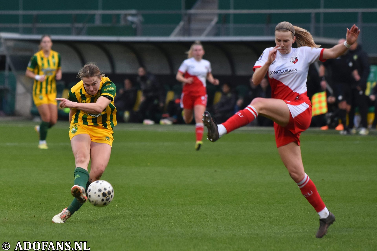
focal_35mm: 285
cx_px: 188
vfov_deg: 4.8
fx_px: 2984
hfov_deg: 7.2
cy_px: 126
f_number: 3.2
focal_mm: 190
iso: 800
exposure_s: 1/800
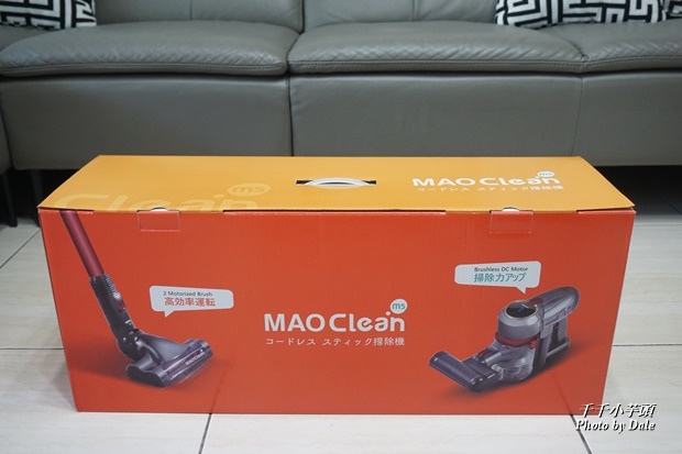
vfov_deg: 36.9
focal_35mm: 36
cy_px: 227
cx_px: 341
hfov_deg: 53.1
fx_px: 682
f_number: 5
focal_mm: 24
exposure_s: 1/60
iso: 1600
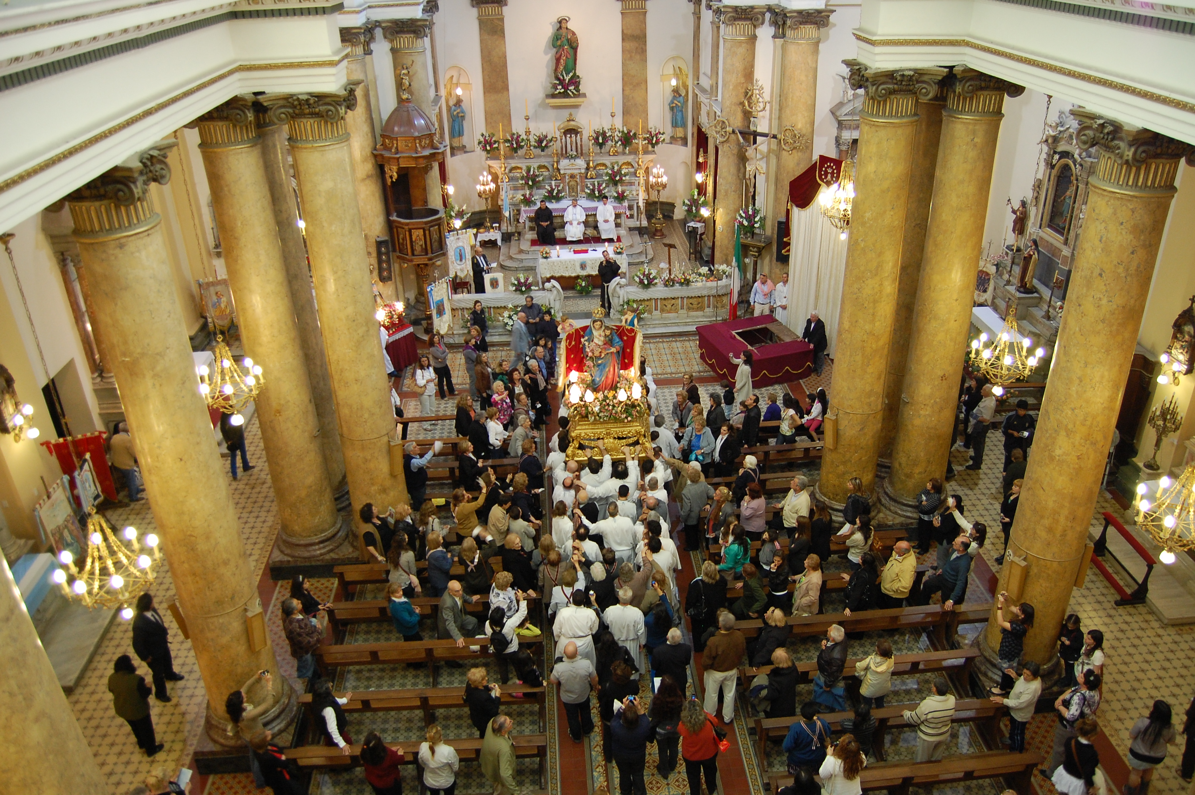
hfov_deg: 67.4
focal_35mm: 27
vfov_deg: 47.8
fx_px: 895
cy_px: 398
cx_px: 598
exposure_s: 1/20
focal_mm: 18
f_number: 3.5
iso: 800
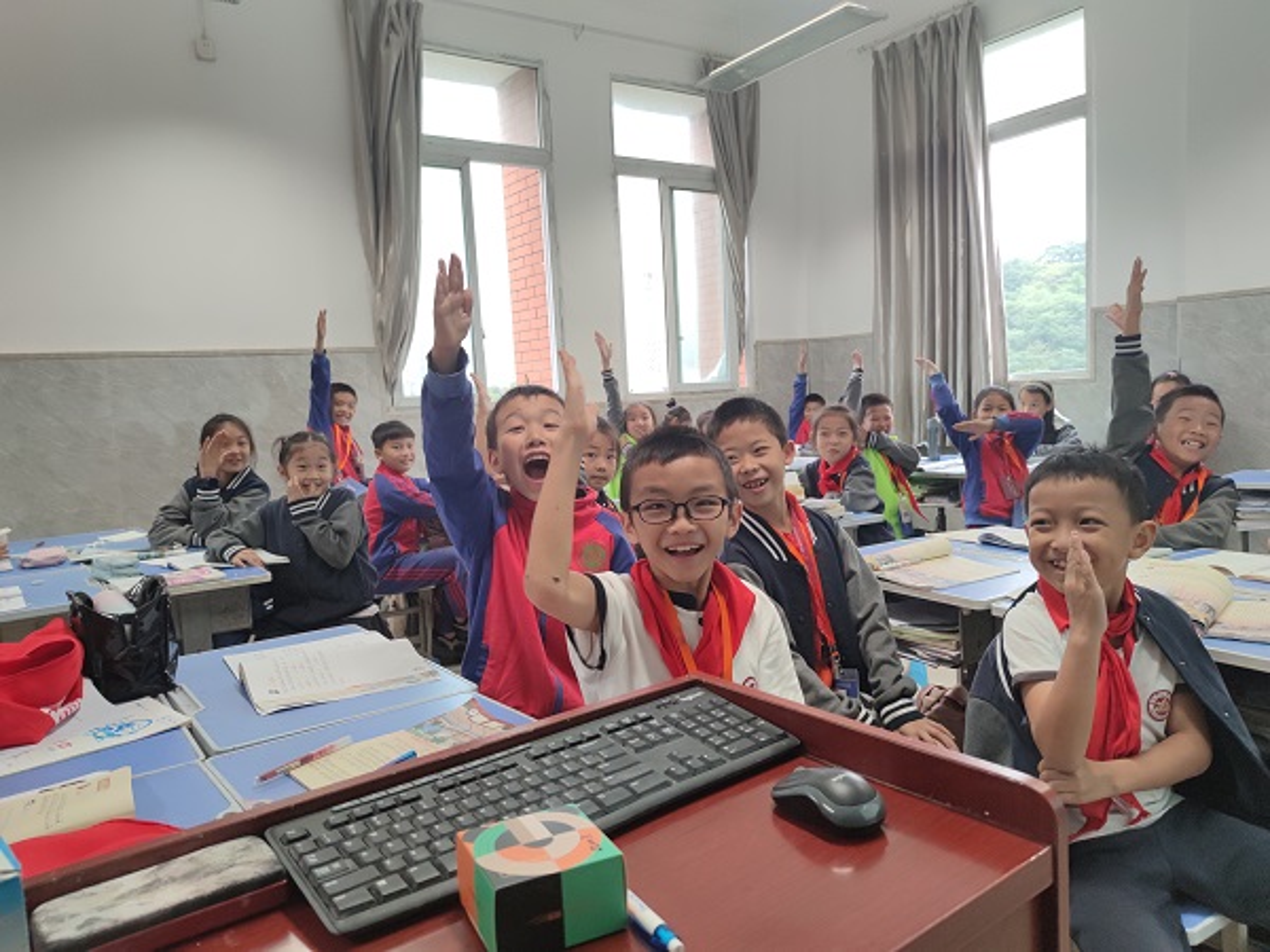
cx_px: 635
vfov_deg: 56.8
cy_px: 476
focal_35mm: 24
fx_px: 881
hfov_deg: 71.6
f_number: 1.69
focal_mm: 6.72
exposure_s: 1/120
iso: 102
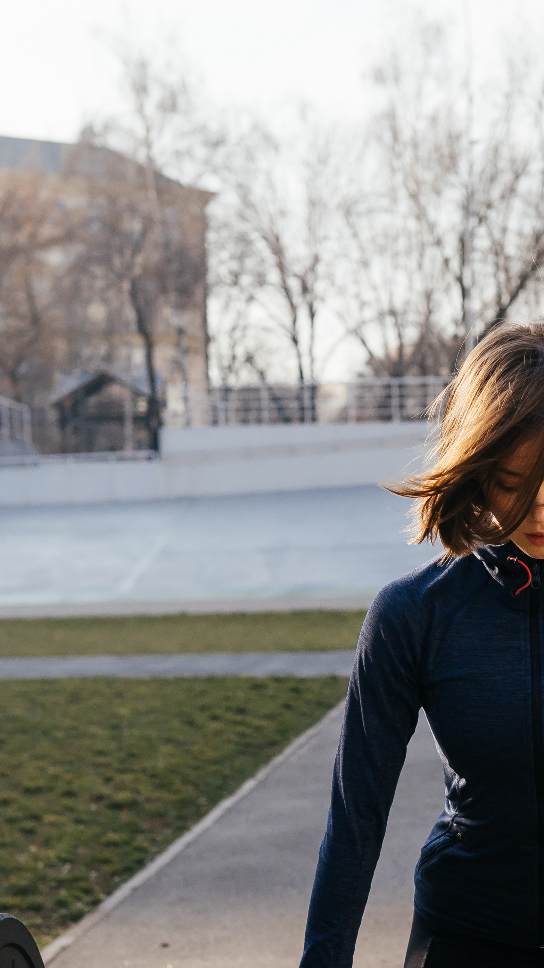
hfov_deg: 15.1
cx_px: 484
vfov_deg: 26.7
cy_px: 667
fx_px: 2026
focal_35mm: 79
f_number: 2.8
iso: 400
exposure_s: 1/4000
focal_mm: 35
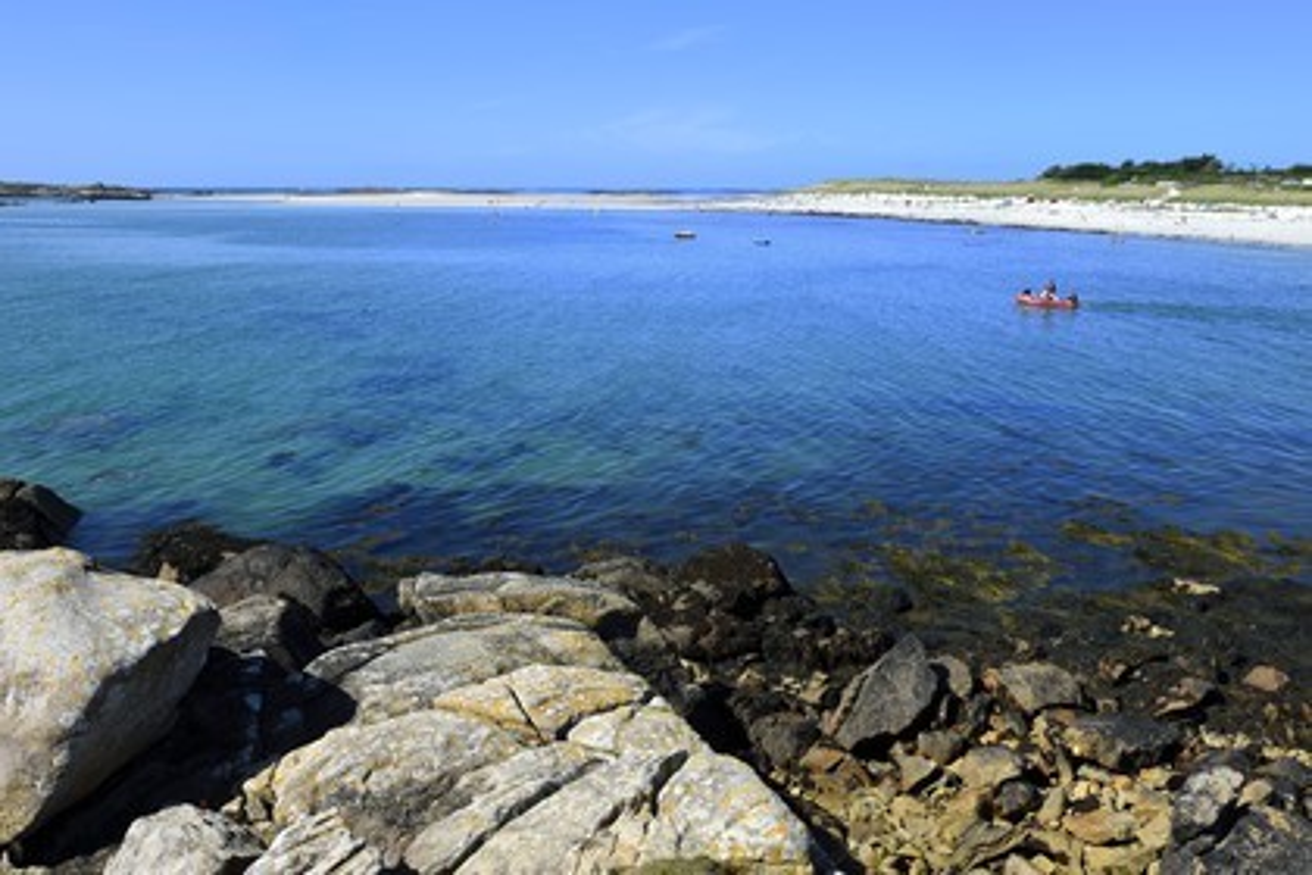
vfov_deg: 46.4
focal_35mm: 28
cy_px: 438
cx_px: 656
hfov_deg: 65.5
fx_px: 1020
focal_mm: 28
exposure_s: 1/320
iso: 200
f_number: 11
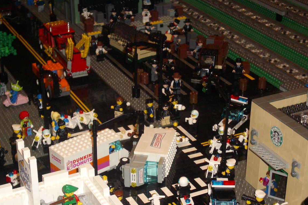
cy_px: 108
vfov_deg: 17.5
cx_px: 155
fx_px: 667
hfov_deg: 26.0
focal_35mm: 78
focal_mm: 12.2
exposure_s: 1/60
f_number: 3.9
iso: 100
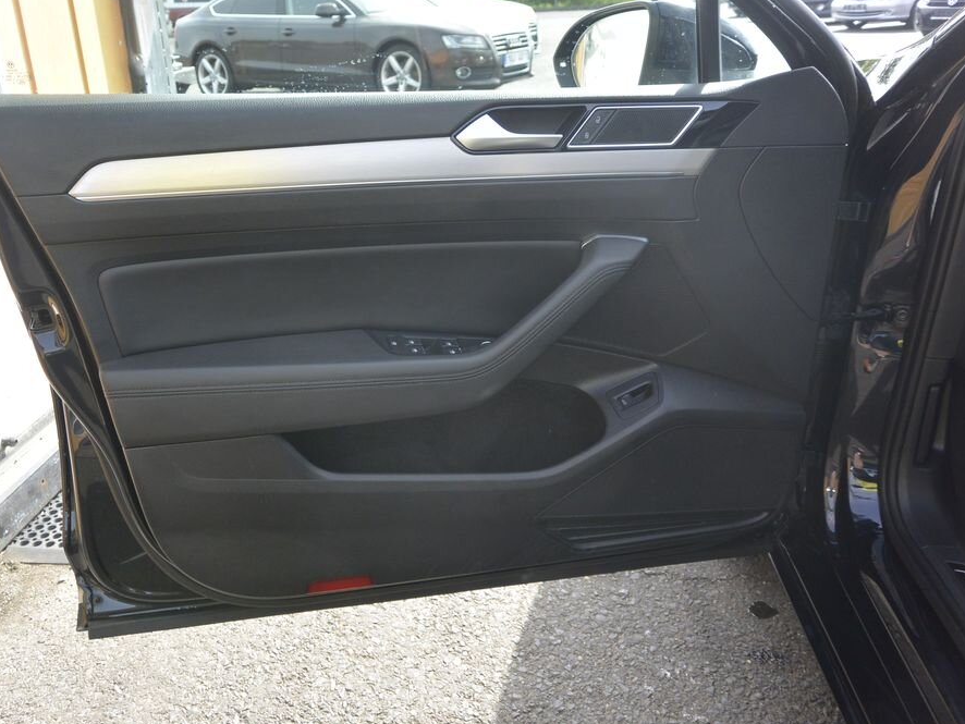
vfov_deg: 46.8
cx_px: 414
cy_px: 361
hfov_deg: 59.7
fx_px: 837
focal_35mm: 30
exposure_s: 1/400
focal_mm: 10
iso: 160
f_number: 3.5
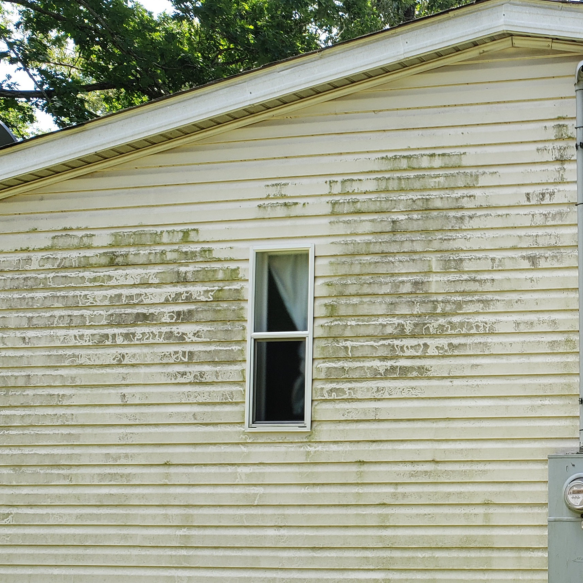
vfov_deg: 31.4
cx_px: 593
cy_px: 389
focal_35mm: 54
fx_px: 1029
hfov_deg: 29.4
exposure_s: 1/291
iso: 50
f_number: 2.4
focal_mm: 4.3
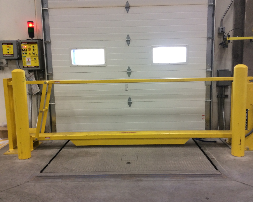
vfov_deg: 42.2
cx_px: 132
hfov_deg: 51.5
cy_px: 103
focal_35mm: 35
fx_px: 262
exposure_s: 1/24
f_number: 2.4
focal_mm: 3.3
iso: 50
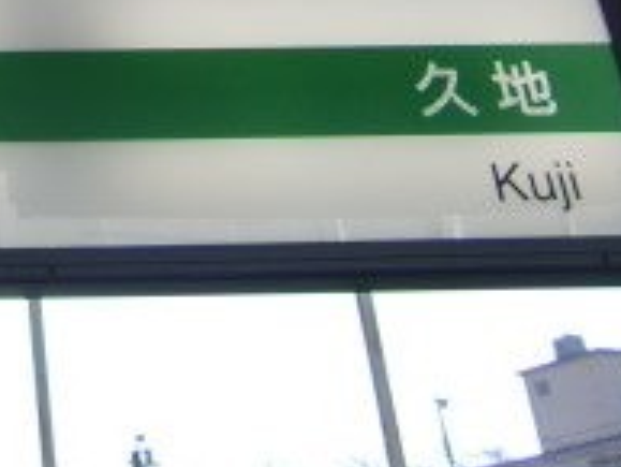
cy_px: -245
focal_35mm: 93
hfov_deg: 19.1
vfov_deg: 14.7
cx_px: -238
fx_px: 1669
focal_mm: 4.9
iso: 64
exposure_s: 1/800
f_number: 2.6
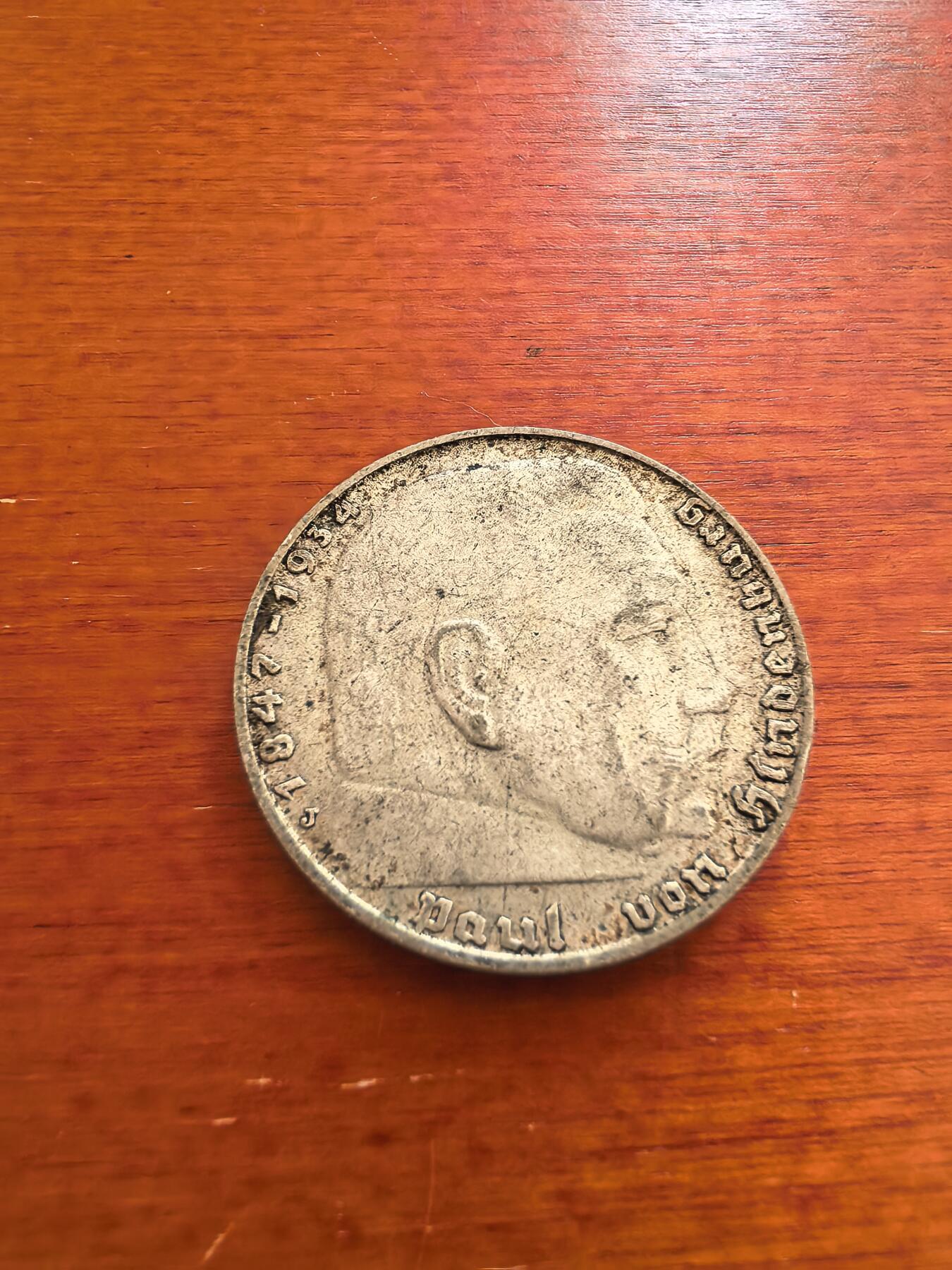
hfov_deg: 56.8
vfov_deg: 71.6
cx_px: 476
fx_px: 880
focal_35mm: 24
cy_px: 635
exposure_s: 1/50
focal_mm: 1.68
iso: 125
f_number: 2.2
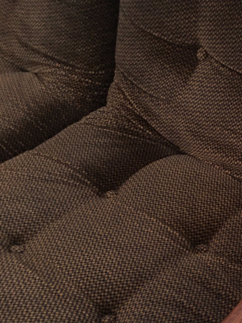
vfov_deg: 29.8
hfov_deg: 21.7
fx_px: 597
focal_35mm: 64
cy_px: 244
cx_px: 265
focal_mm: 4.15
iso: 200
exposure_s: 1/33
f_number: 2.2
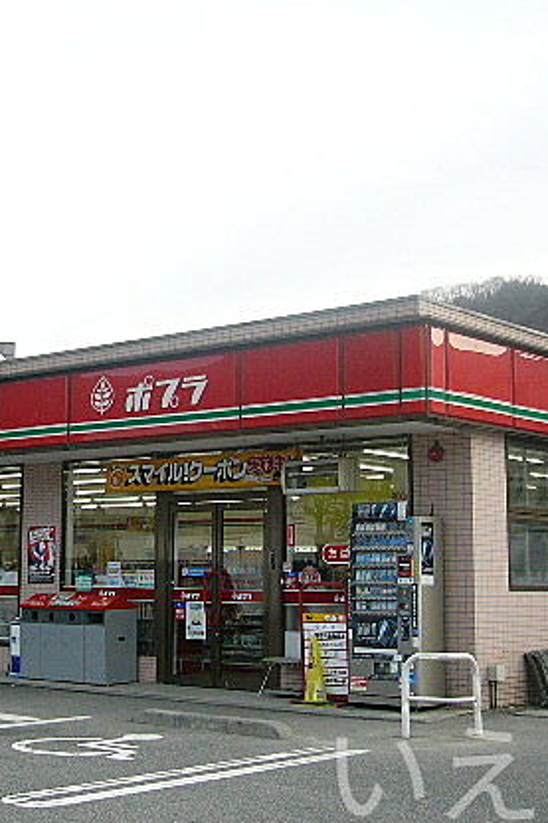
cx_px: 160
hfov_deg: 24.0
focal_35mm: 56
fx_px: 1280
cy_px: 354
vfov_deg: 35.6
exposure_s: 1/500
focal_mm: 5.8
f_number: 2.8
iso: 100
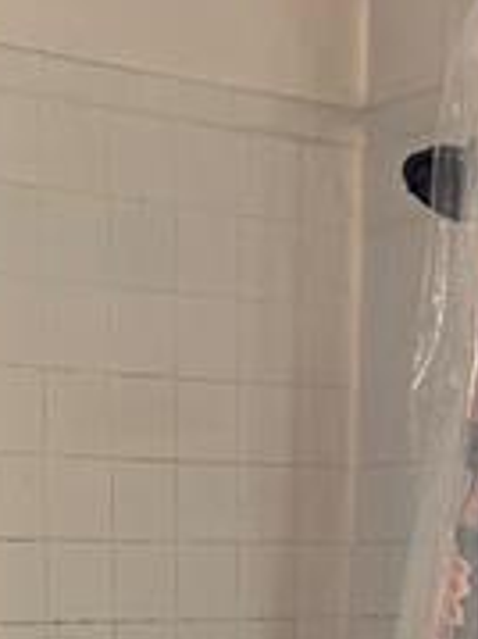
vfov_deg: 17.1
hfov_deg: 14.3
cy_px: 989
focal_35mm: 103
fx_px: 1899
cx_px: 178
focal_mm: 6.76
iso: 320
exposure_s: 1/60
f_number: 1.78
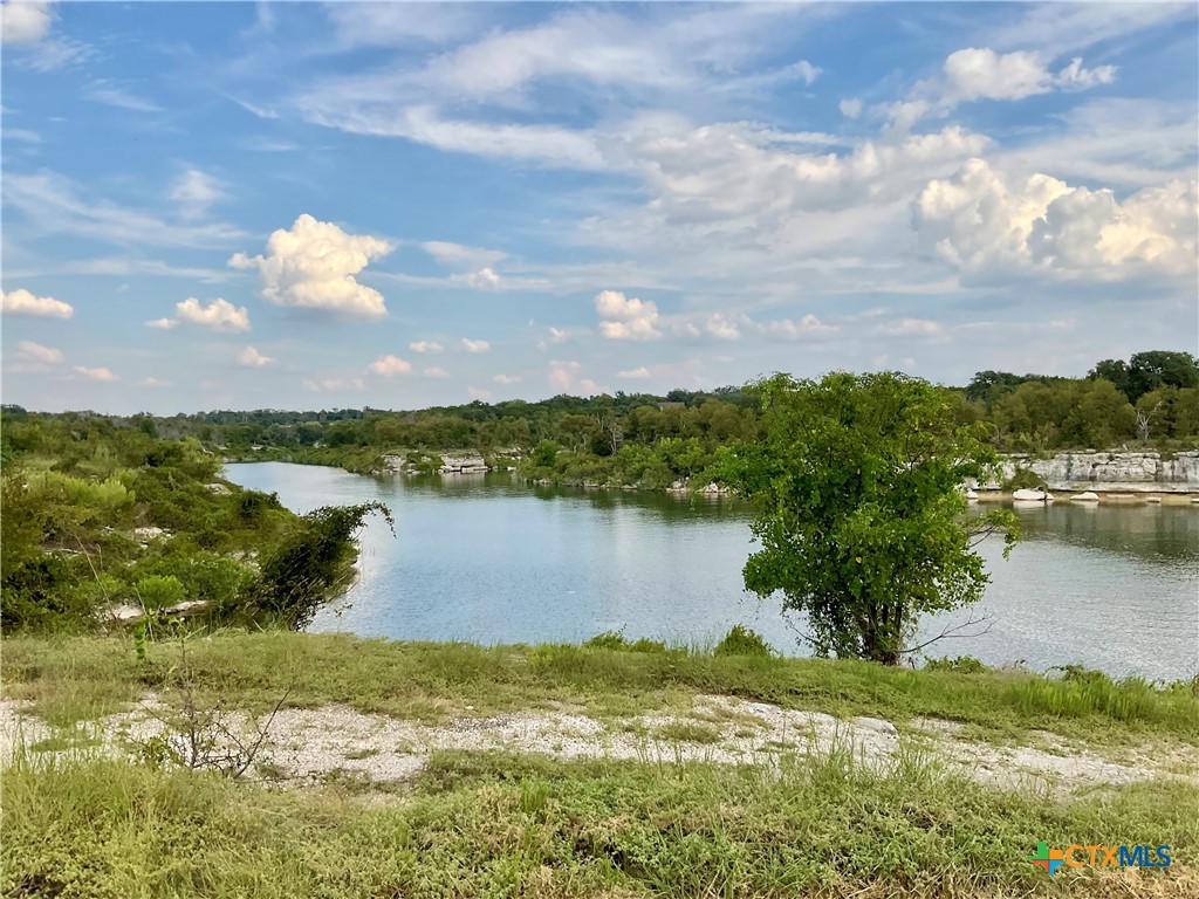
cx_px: 600
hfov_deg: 61.7
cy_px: 450
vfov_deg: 48.2
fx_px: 1004
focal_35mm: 29
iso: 16
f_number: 1.8
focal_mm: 3
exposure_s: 1/1675
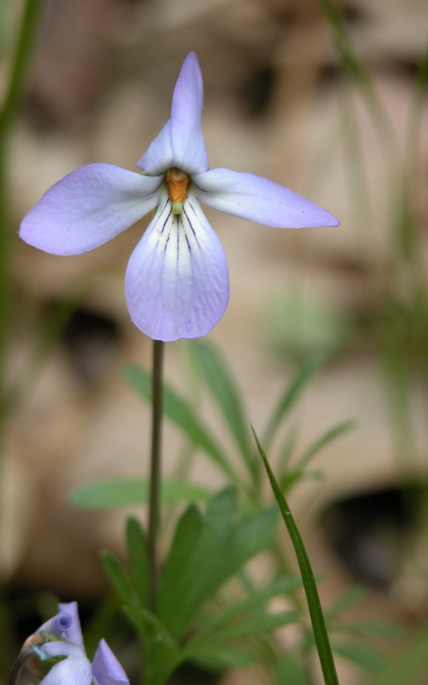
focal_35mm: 298
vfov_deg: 7.0
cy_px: 342
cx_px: 188
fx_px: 5561
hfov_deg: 4.4
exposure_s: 1/97.4
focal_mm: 71.2
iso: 100
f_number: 4.2
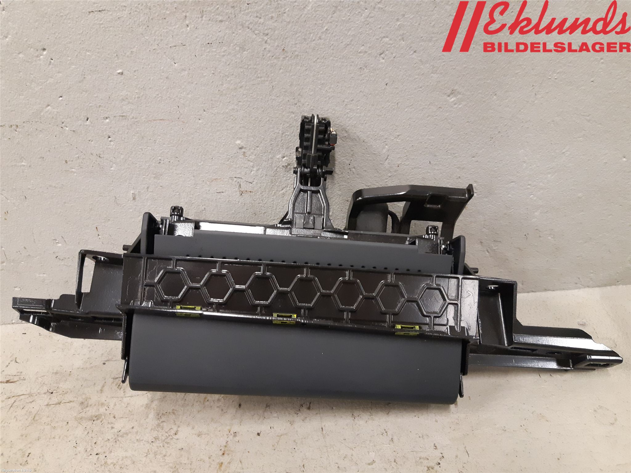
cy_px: 236
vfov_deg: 53.1
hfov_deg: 67.3
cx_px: 316
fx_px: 474
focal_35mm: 26
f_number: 1.7
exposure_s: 1/50
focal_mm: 3.93
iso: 320
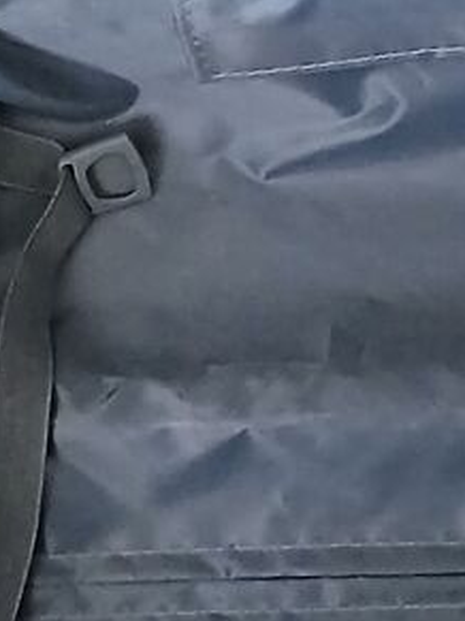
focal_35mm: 119
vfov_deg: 16.2
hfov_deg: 11.9
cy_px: -16
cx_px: 680
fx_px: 2133
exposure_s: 1/16.7
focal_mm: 3.98
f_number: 1.8
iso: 1250
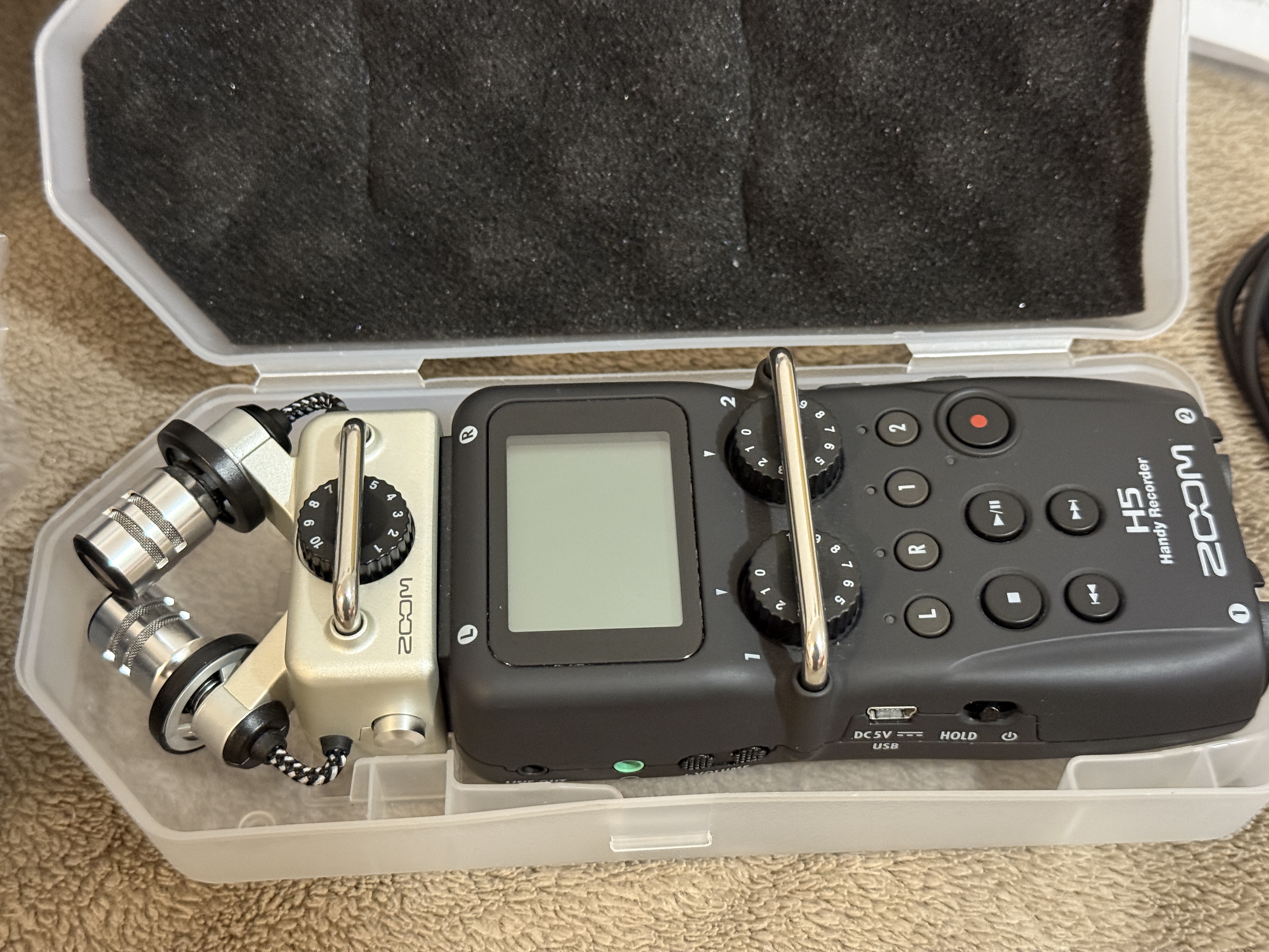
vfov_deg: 30.3
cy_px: 476
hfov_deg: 39.7
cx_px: 634
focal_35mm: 48
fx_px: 1760
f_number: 1.78
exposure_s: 1/33
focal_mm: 6.76
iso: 500
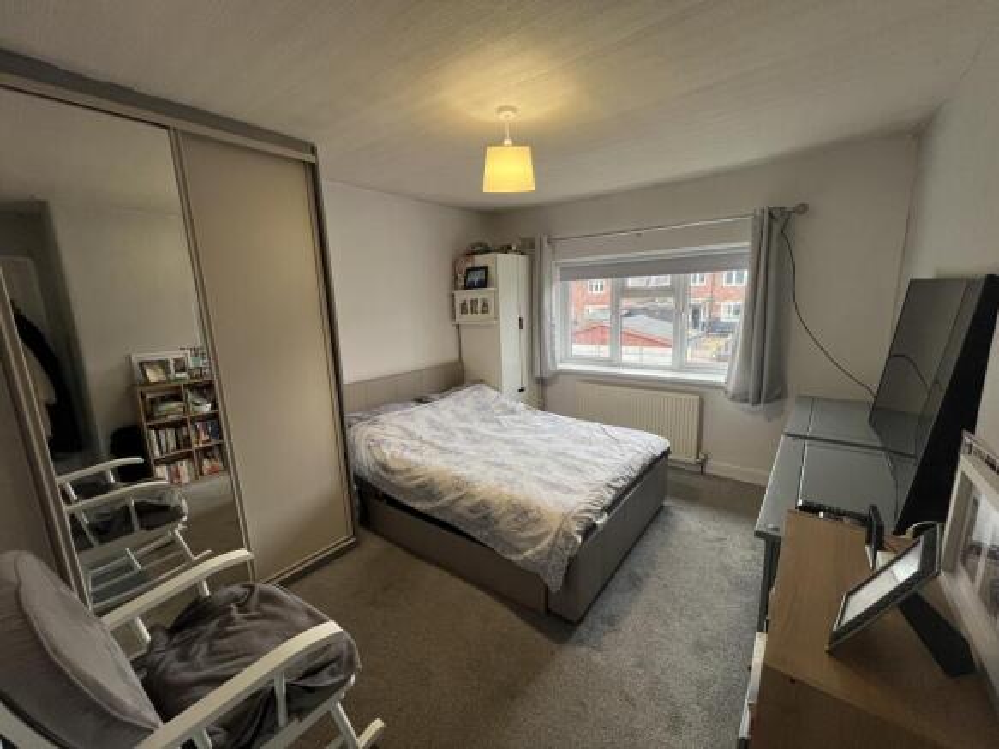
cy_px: 374
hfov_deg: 106.2
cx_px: 500
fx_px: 375
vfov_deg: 89.9
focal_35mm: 13
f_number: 1.8
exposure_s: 1/99
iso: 200
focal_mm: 1.57
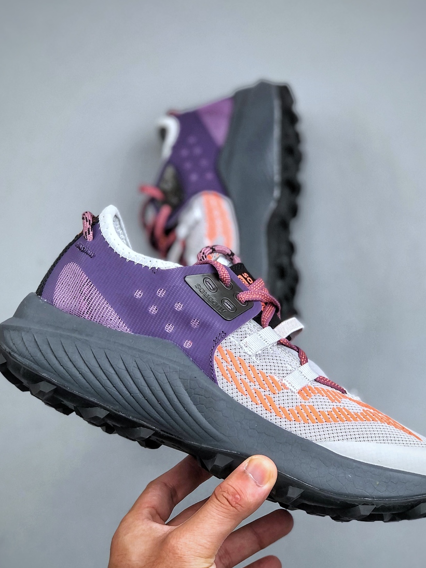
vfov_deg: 26.0
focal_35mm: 75
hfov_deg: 19.6
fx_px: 1230
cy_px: 314
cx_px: 217
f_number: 2.8
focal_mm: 6.6
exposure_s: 1/50
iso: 25
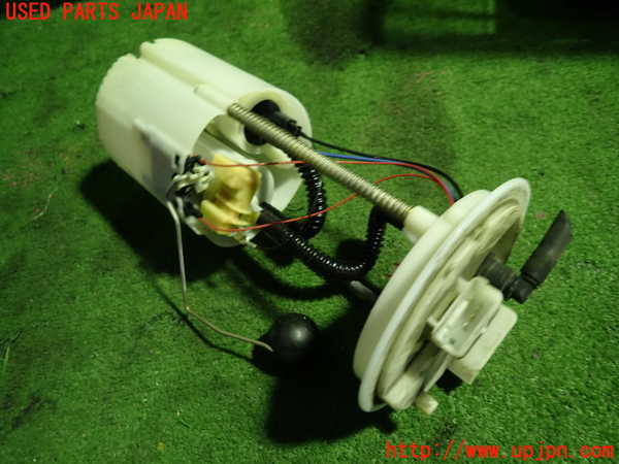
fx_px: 447
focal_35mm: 25
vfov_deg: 54.9
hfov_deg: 69.4
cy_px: 232
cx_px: 310
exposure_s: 1/40
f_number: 2
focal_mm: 4.5
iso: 200
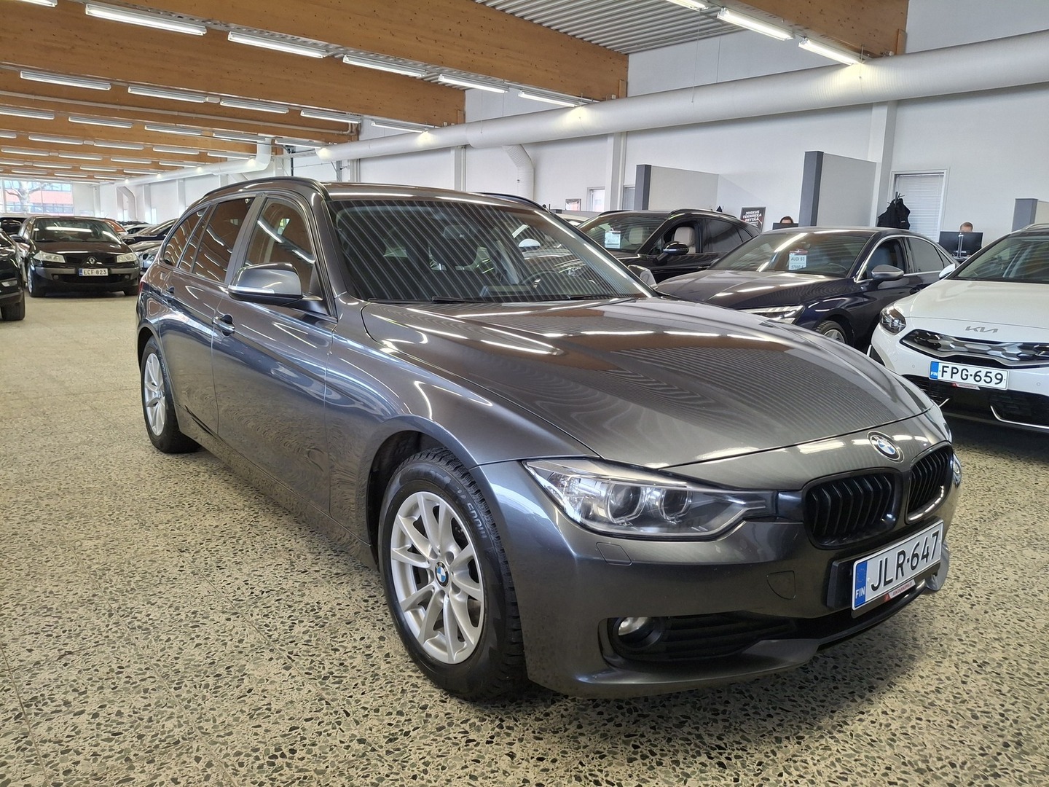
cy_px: 394
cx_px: 524
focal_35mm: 25
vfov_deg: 54.9
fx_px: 758
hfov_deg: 69.4
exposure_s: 1/100
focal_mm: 4.69
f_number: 1.8
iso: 100
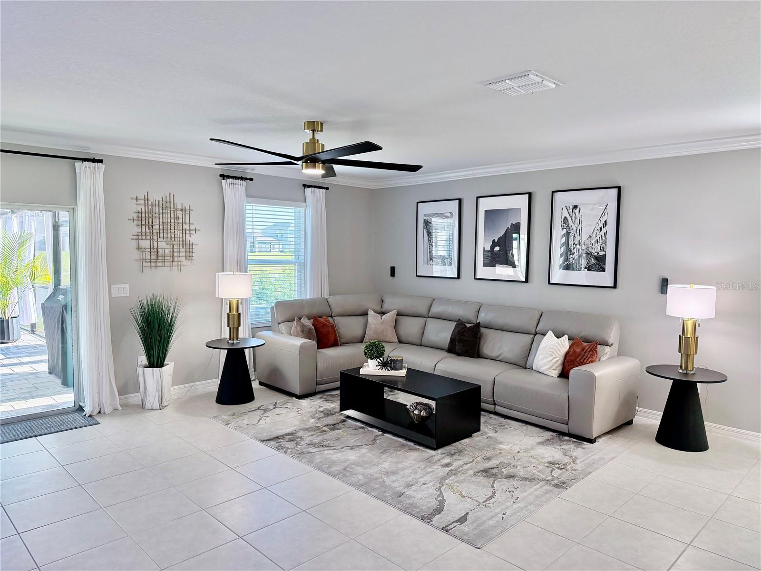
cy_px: 286
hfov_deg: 71.6
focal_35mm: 24
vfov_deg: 56.8
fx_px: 528
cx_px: 380
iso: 200
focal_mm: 6.76
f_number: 1.78
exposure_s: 1/174
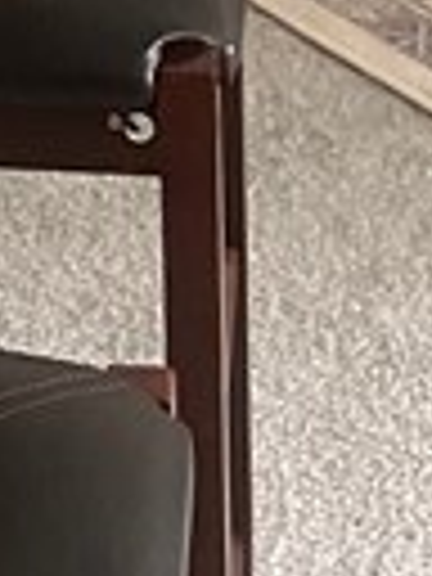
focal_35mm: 224
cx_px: -477
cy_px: -1048
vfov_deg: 7.8
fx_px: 3727
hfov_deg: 6.4
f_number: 1.8
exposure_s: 1/60
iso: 200
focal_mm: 3.99
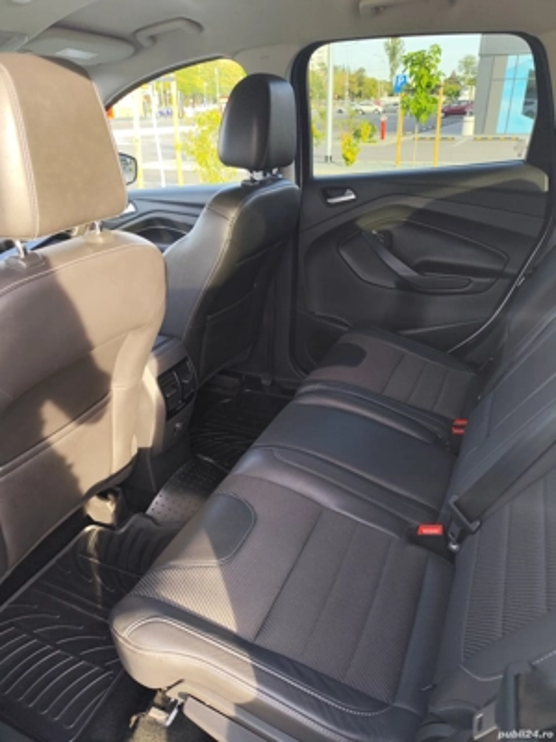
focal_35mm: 23
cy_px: 371
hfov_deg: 58.9
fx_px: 493
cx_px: 278
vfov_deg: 73.9
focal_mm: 6.19
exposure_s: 1/100
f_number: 1.65
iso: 100
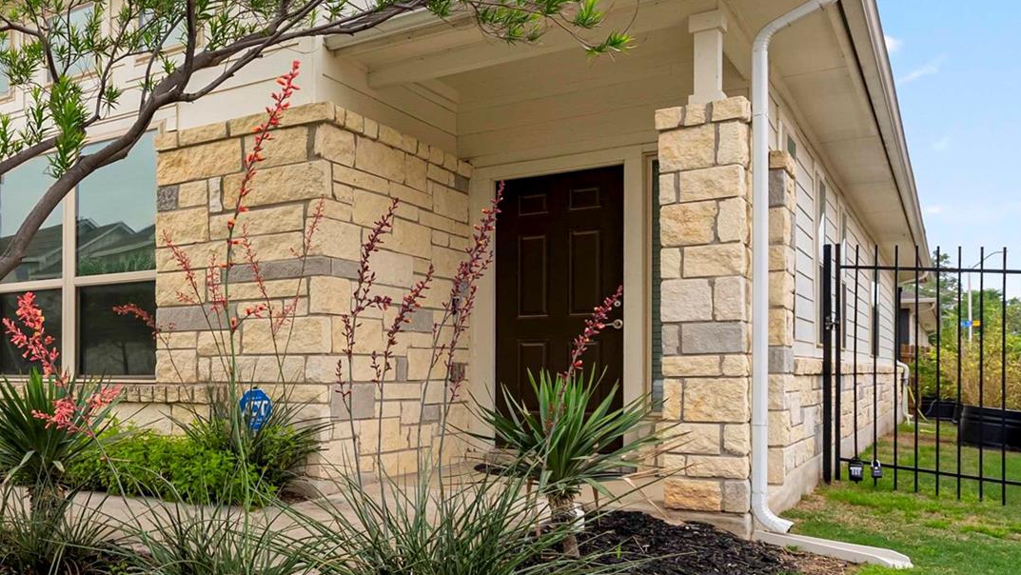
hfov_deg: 53.3
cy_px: 221
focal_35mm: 32
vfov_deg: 36.1
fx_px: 877
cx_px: 113
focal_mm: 16.2
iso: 100
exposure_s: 1/30
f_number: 8
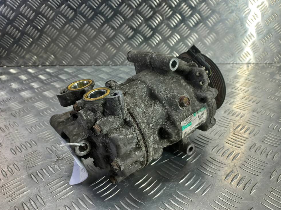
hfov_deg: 67.3
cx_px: 142
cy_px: 102
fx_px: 211
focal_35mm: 26
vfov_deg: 53.0
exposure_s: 1/50
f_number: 1.8
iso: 50
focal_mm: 4.6
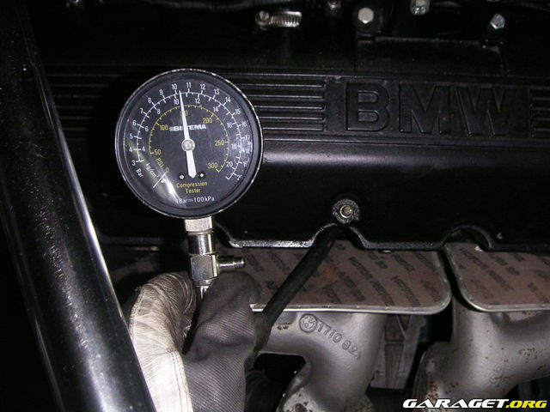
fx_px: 604
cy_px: 206
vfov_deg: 37.7
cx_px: 275
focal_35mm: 38
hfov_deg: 49.0
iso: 160
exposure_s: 1/45
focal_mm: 6
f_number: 6.7
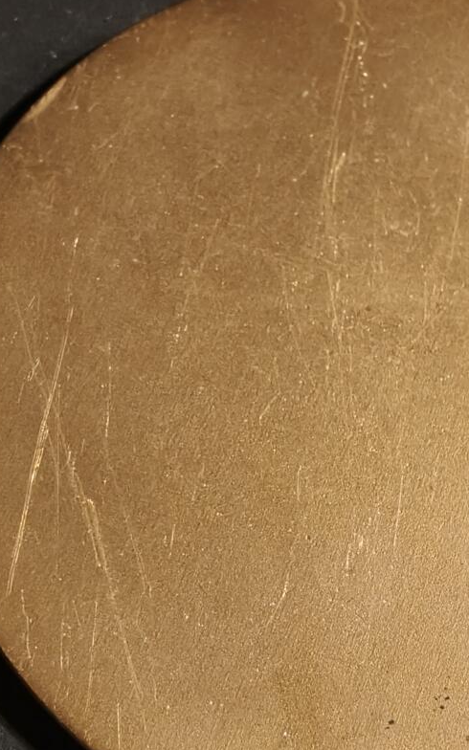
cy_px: 605
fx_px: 1145
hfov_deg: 22.8
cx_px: 388
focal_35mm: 56
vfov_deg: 35.1
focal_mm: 2.32
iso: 160
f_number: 2
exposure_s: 1/100
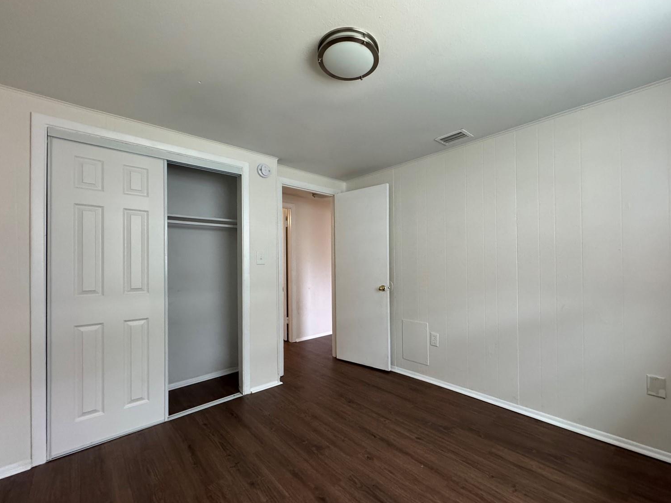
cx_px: 358
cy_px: 264
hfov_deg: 98.0
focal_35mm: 15
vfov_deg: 81.7
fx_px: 291
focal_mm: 2.22
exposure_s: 1/120
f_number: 2.2
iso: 320
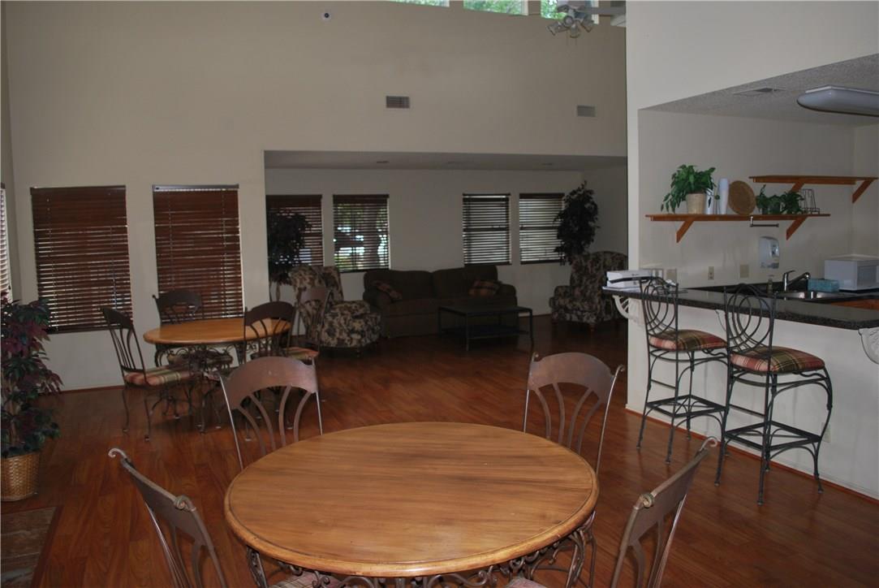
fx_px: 660
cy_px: 294
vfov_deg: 48.0
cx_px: 440
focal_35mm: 27
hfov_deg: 67.3
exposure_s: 1/60
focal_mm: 18
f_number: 3.5
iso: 200
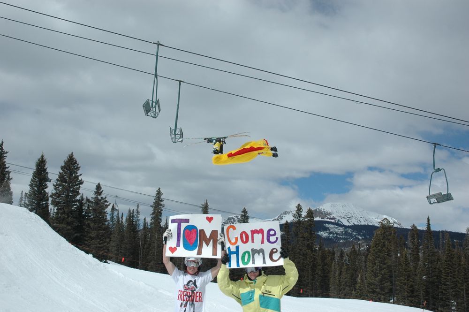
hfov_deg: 48.0
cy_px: 156
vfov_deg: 33.0
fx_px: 527
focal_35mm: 40
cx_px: 234
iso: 400
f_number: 8
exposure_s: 1/2500
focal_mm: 27
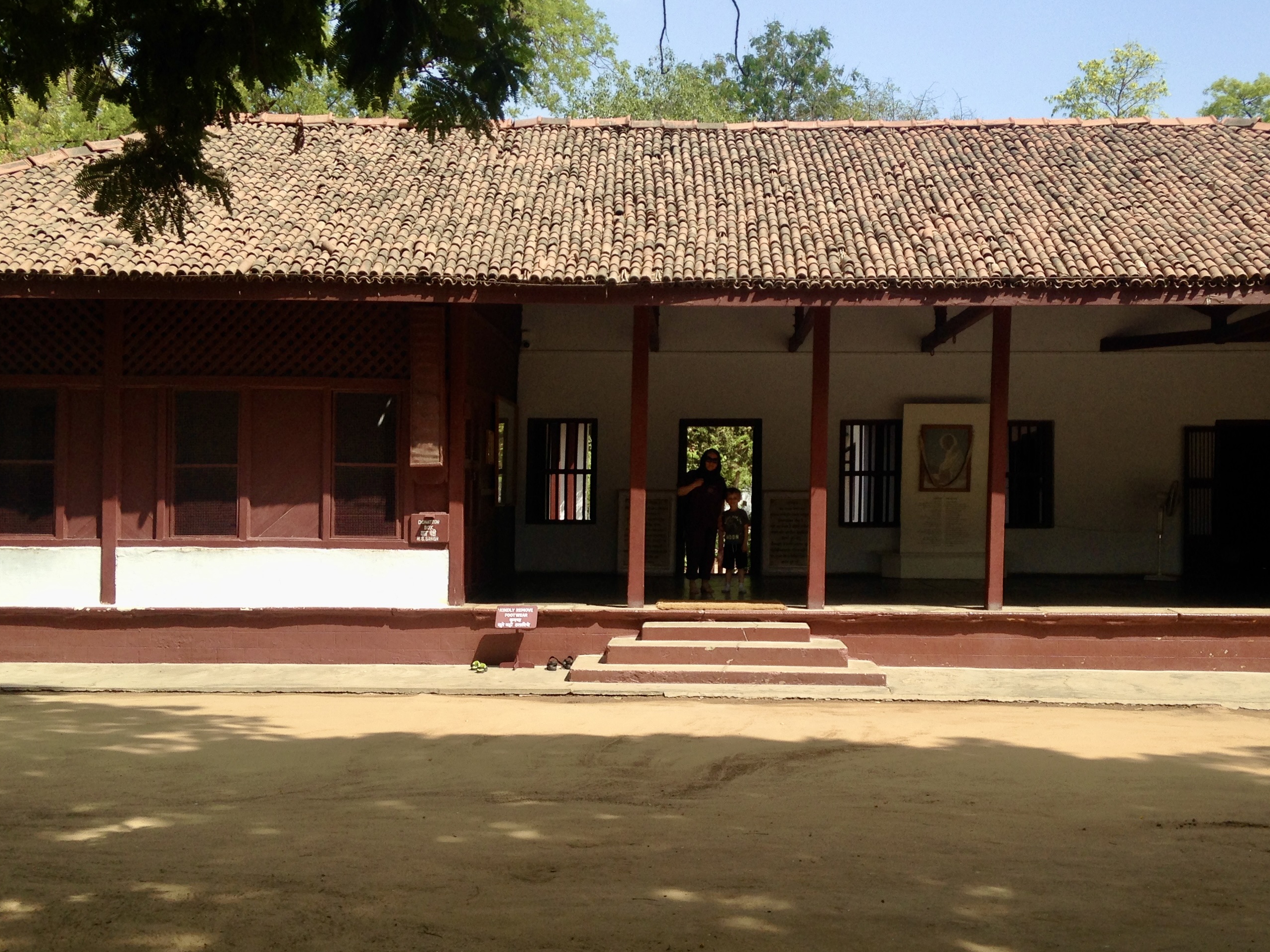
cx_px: 690
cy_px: 511
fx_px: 1541
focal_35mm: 42
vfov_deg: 34.3
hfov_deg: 44.8
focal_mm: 4.12
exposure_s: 1/951
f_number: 2.4
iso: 50
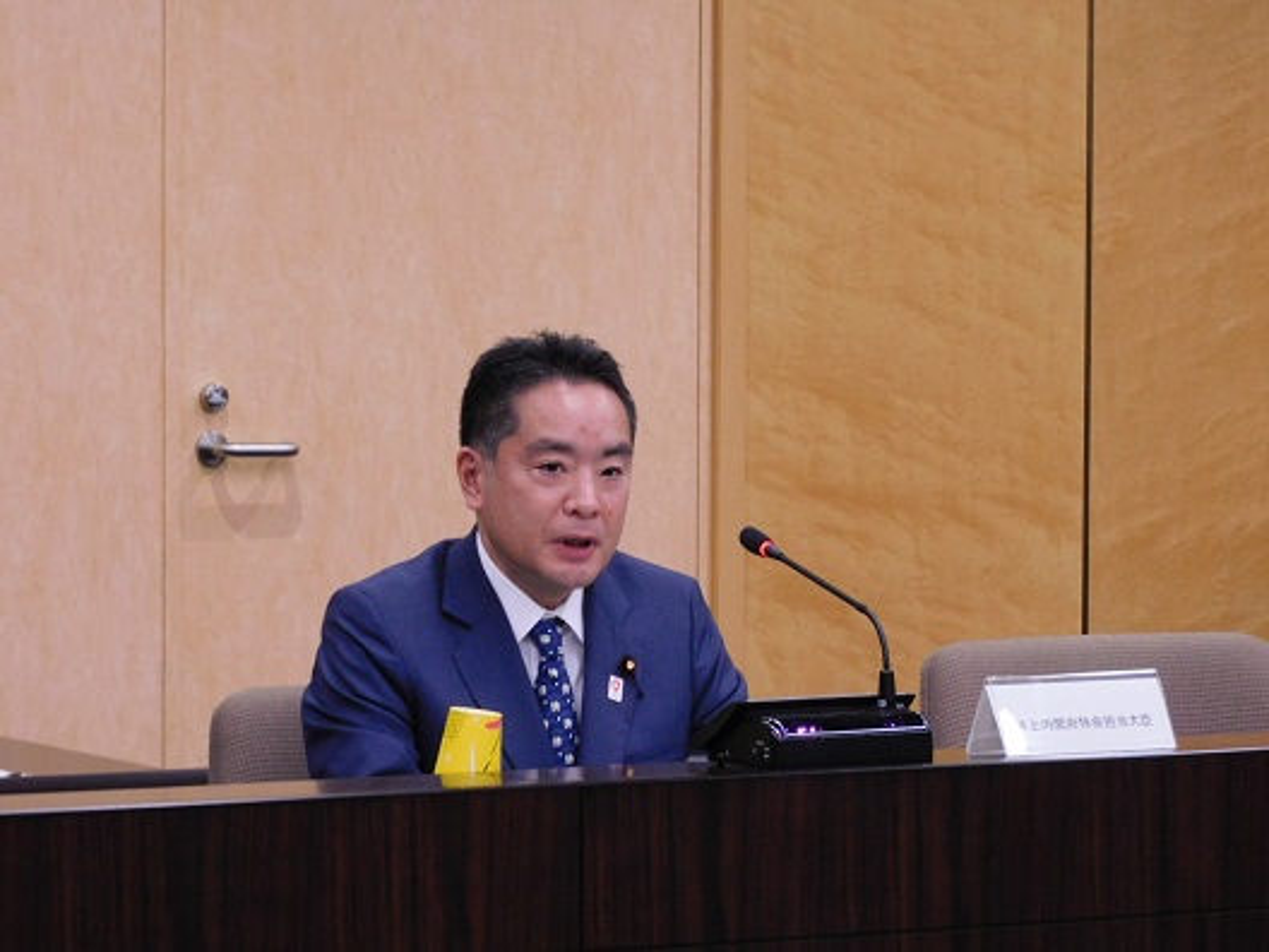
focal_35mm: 200
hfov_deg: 9.9
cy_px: 476
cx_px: 634
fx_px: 7332
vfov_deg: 7.4
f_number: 5.3
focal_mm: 35.8
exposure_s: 1/15
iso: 400
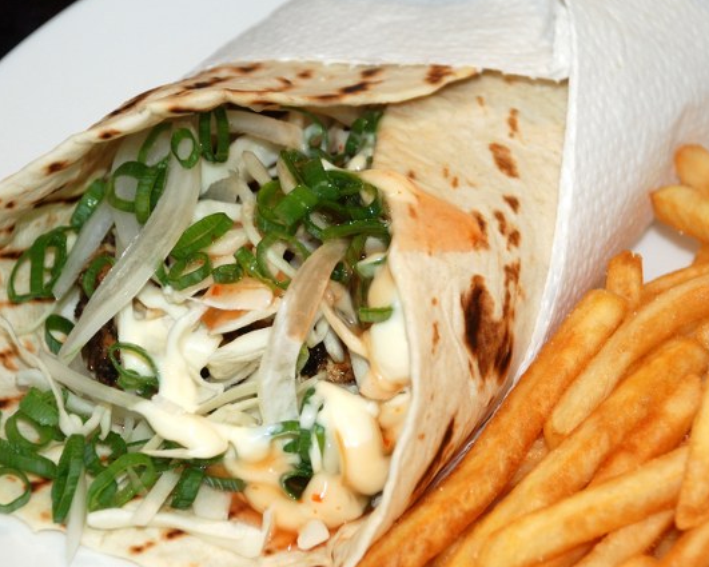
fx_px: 3568
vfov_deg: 9.1
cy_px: 263
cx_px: 339
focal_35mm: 170
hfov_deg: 11.3
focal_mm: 80
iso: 200
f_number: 5.6
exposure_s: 1/60
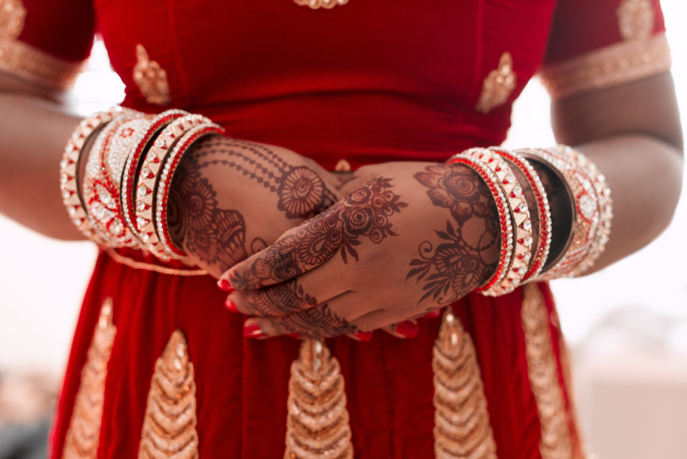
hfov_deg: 39.6
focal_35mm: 50
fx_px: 954
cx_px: 344
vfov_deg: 27.0
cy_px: 230
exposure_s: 1/200
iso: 500
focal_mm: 50
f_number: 2.5
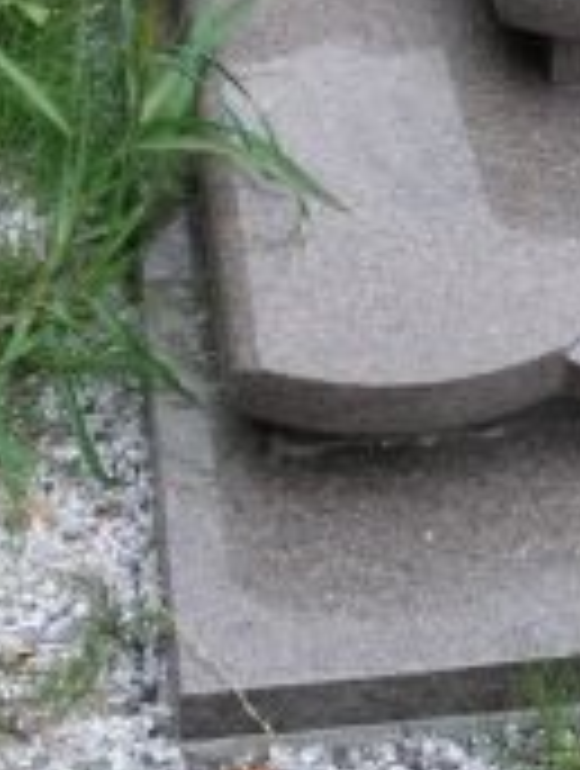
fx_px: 2181
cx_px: 558
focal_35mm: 98
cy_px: -99
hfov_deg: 14.9
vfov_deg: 19.1
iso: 100
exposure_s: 1/100
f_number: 2.8
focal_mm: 7.4
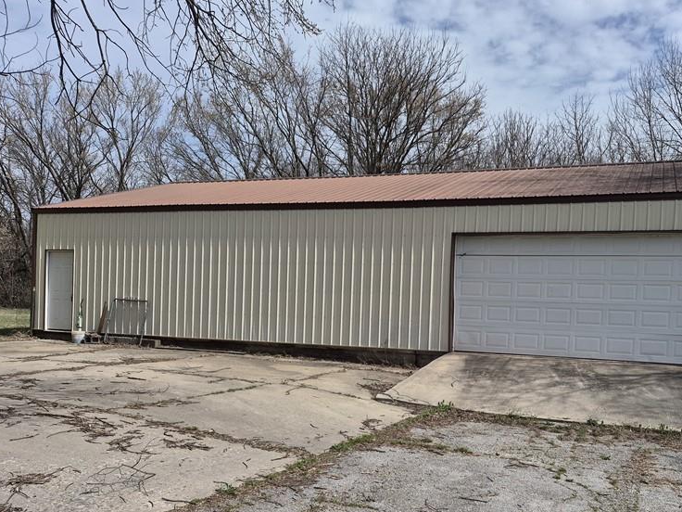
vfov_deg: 43.6
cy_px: 340
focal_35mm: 32
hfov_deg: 56.4
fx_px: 630
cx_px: 407
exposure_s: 1/2896
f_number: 1.8
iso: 25
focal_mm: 5.4
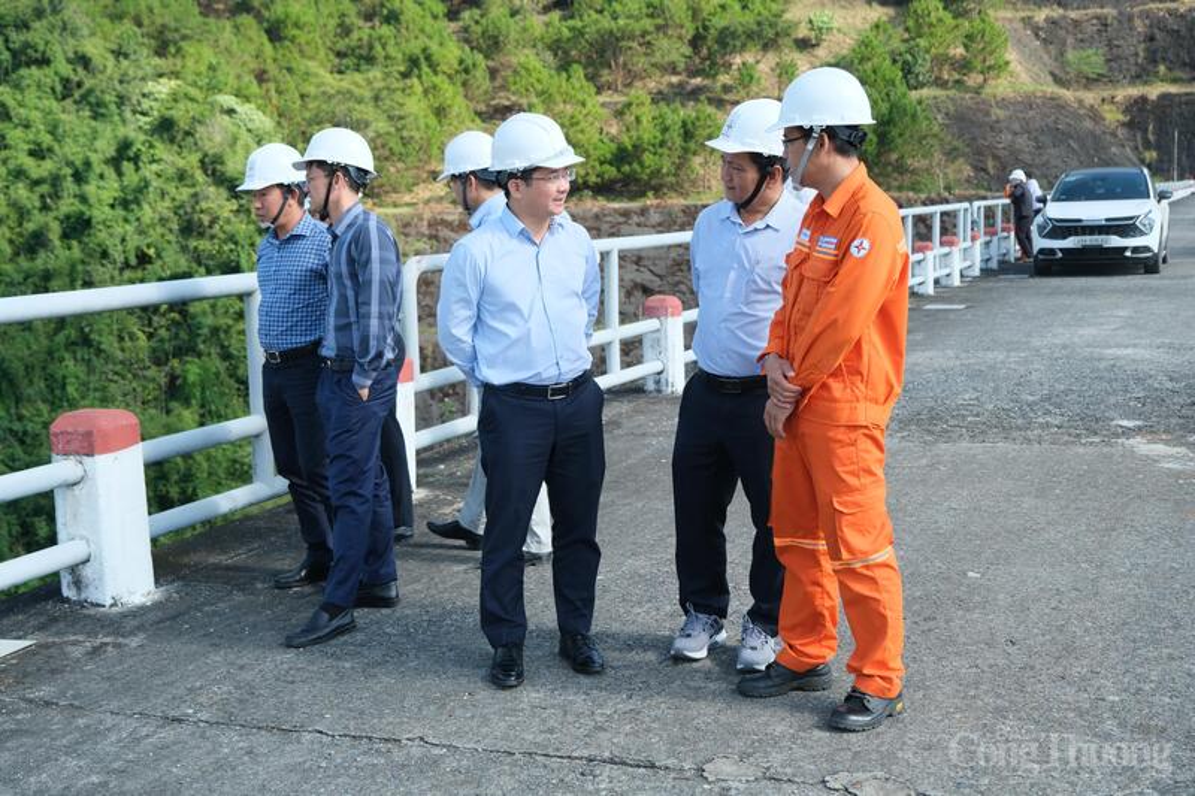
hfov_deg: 47.4
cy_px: 398
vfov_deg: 32.6
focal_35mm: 41
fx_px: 1361
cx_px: 598
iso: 320
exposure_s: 1/680
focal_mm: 27.5
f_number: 4
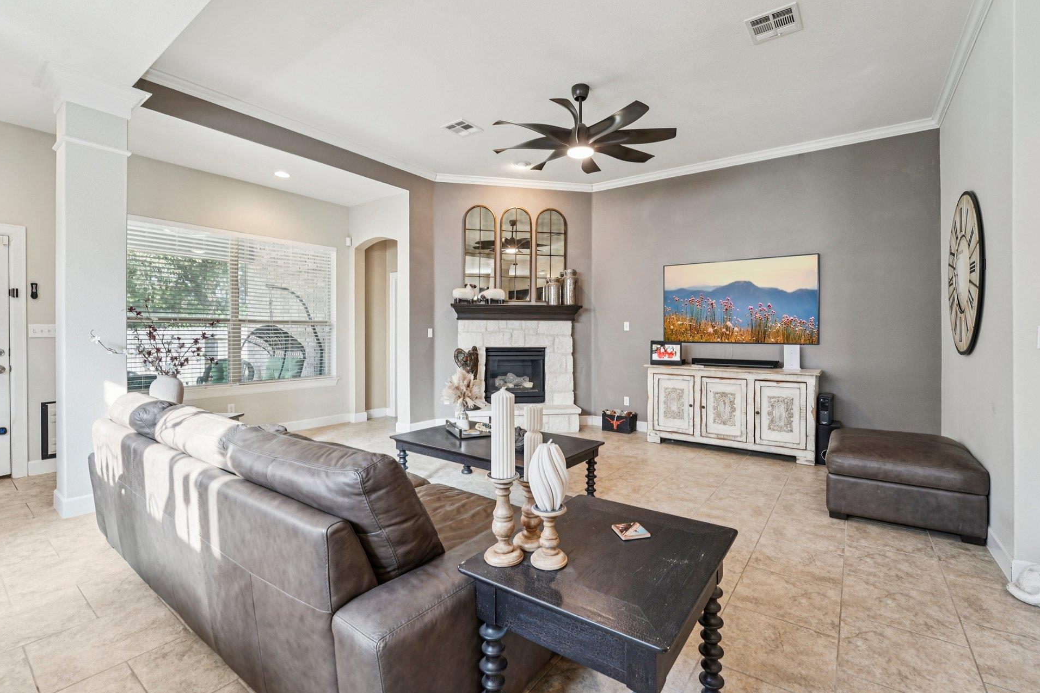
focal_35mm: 15
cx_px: 540
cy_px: 334
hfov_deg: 100.3
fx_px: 433
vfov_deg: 77.3
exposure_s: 1/15
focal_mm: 14
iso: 400
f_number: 8
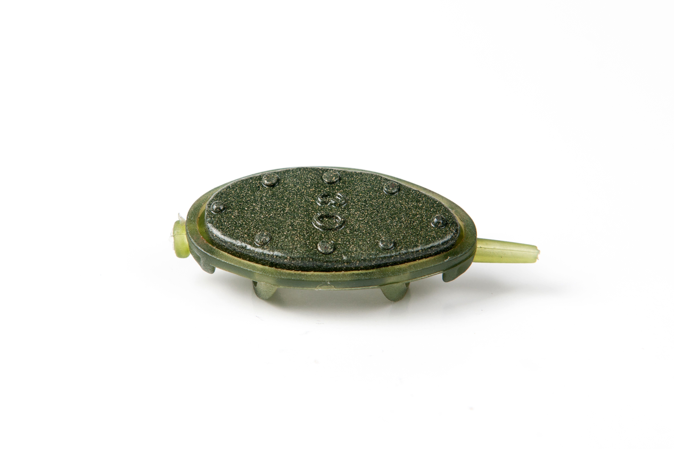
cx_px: 337
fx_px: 1310
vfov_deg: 19.5
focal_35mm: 70
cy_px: 224
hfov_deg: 28.8
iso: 100
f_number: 9
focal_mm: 70
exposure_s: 1/100
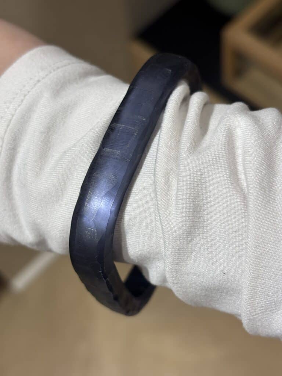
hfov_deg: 28.0
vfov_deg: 36.8
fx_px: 565
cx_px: 141
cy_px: 188
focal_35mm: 52
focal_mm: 5.96
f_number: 1.6
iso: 25
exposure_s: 1/106
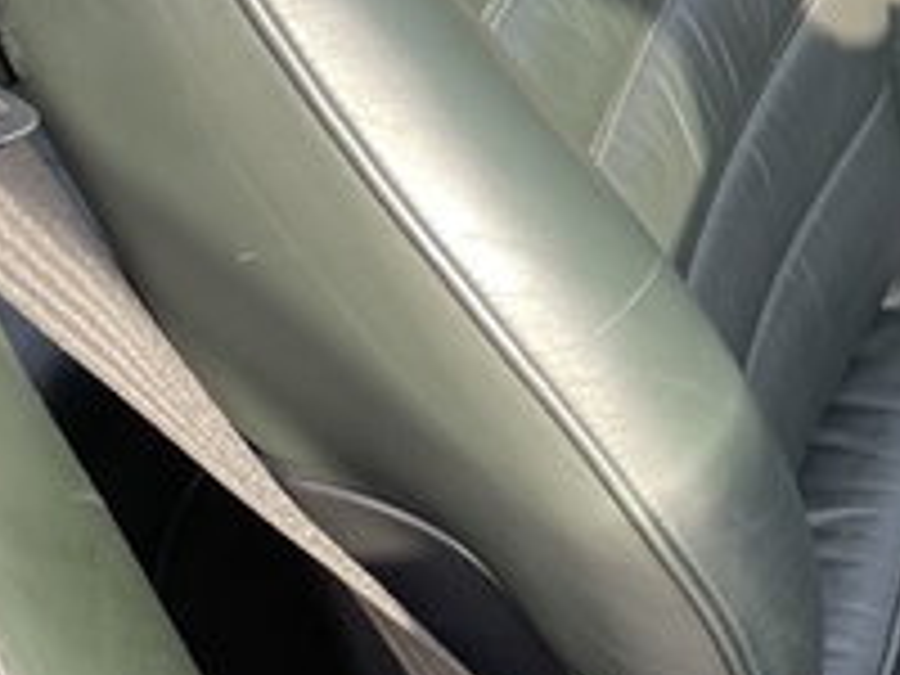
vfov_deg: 11.0
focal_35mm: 133
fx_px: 3458
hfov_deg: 14.1
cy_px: -14
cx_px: 1274
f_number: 1.6
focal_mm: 4.2
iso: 32
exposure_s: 1/186
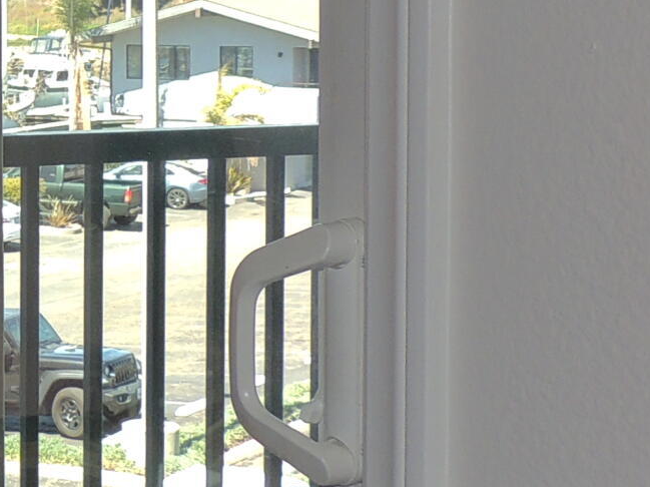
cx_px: -289
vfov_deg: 13.2
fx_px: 2083
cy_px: 68
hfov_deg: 16.4
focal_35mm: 111
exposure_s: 1/200
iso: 100
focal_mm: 4.3
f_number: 3
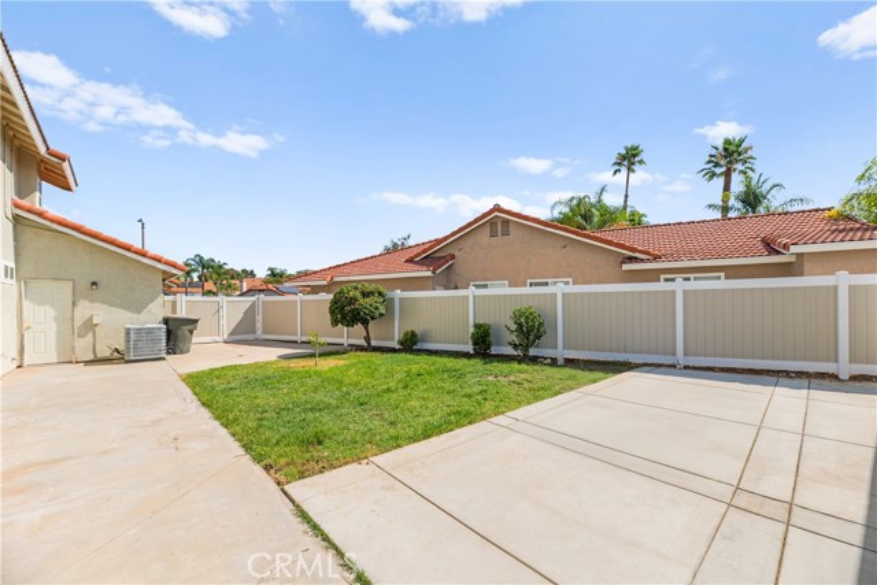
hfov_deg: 104.2
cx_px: 438
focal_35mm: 14
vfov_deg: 81.2
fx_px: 341
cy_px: 292
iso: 100
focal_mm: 14
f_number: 8
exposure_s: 1/500
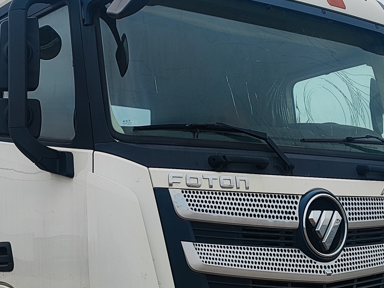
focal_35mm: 65
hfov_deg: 29.7
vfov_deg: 22.4
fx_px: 721
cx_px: 144
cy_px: 218
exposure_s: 1/105
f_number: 1.89
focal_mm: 5.89
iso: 50
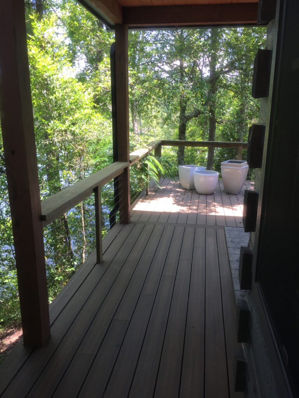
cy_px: 199
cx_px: 150
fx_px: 334
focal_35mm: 29
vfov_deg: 61.7
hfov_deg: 48.2
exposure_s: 1/149
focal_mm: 4.15
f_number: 2.2
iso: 32
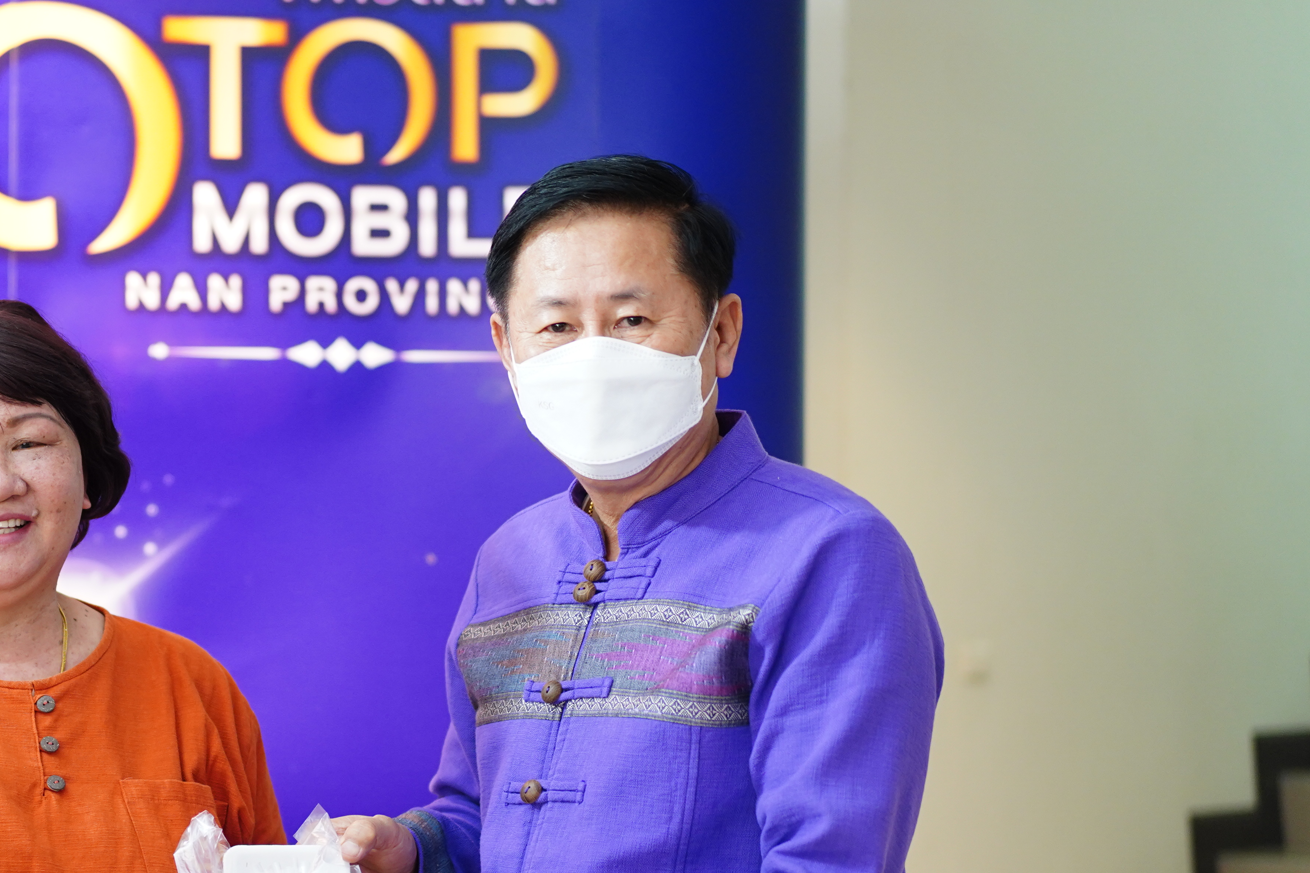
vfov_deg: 14.6
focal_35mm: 93
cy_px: 676
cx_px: 236
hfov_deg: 21.6
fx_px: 3384
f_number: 1.8
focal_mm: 55
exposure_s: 1/200
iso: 1250
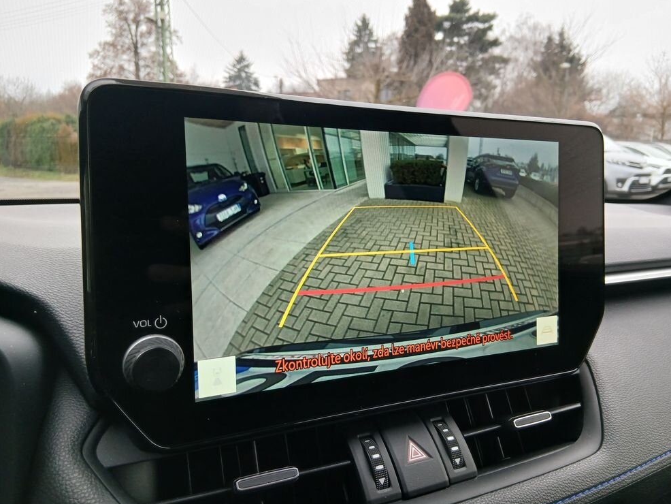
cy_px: 258
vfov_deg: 51.4
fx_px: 523
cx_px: 347
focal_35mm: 27
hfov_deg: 65.3
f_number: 1.8
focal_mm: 3.98
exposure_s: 1/50
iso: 100
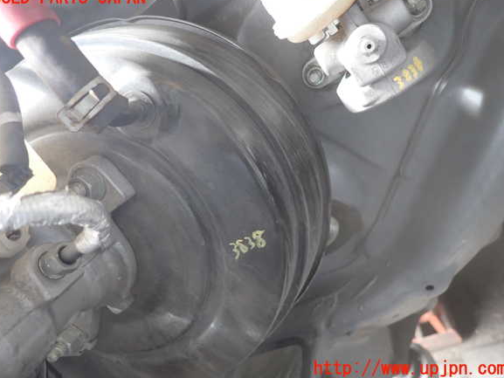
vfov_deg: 53.1
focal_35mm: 26
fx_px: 379
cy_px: 183
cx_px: 249
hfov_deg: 67.3
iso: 200
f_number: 2
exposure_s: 1/60
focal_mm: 4.5
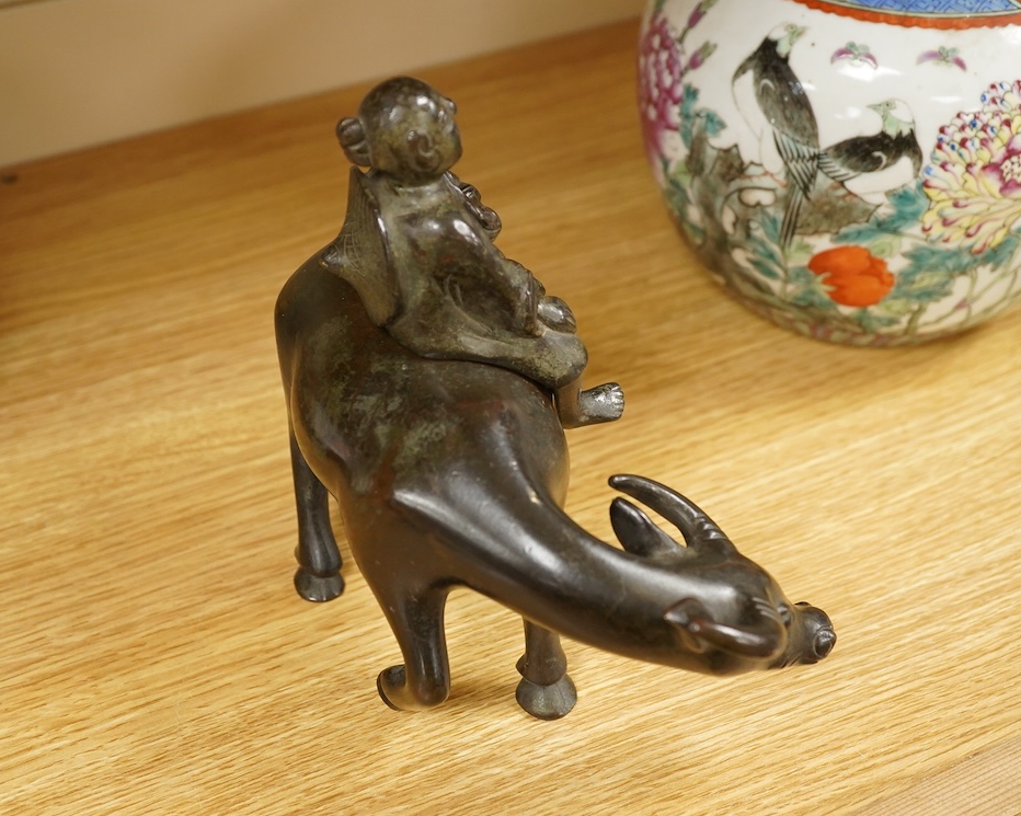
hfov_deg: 36.7
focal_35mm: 51
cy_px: 410
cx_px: 496
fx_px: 1541
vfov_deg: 29.7
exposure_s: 1/125
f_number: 4.5
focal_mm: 30
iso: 2000
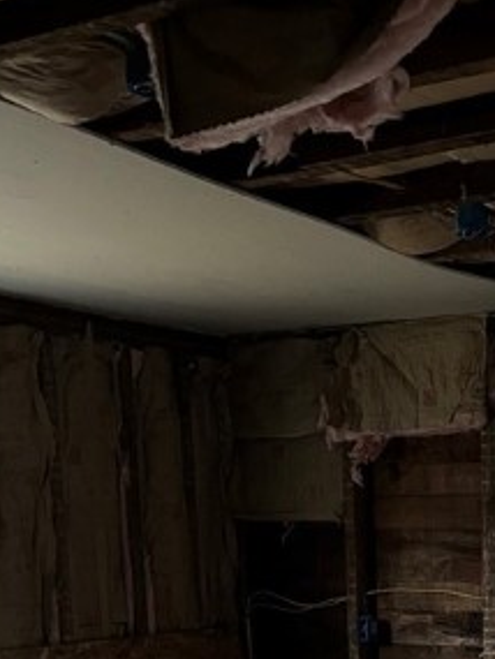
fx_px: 1334
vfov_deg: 25.0
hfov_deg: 20.1
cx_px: 534
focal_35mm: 70
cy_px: 795
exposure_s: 1/30
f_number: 1.6
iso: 1000
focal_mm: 5.1
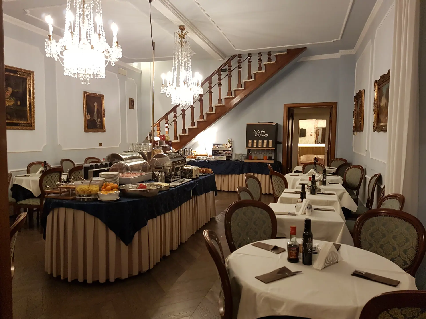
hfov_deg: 67.3
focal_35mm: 26
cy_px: 160
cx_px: 213
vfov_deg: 53.1
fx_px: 320
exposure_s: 1/33
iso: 160
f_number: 1.7
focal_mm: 4.2
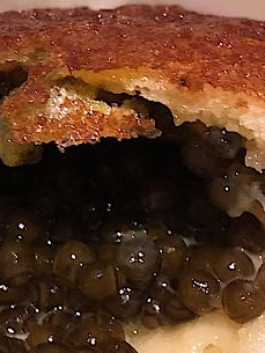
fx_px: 1122
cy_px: 213
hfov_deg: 13.5
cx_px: 139
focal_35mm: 110
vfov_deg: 17.9
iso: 64
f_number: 1.8
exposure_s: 1/17
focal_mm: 3.99
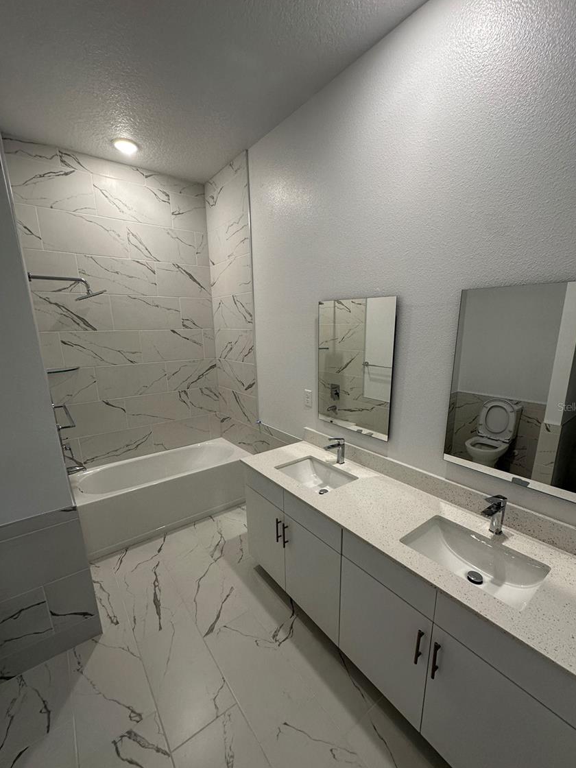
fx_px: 333
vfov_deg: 98.1
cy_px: 407
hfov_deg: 81.7
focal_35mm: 15
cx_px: 298
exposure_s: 1/120
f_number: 2.2
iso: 160
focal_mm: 2.22
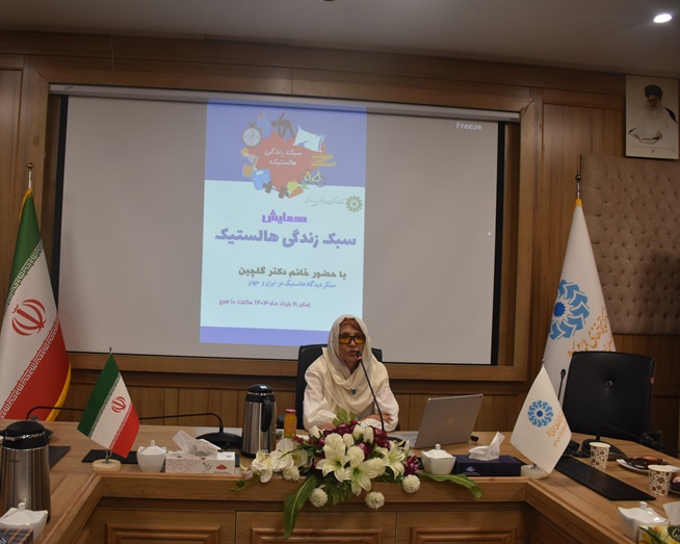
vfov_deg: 47.1
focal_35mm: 31
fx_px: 624
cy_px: 275
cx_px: 277
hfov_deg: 56.8
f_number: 5.6
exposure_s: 1/125
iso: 800
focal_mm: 18
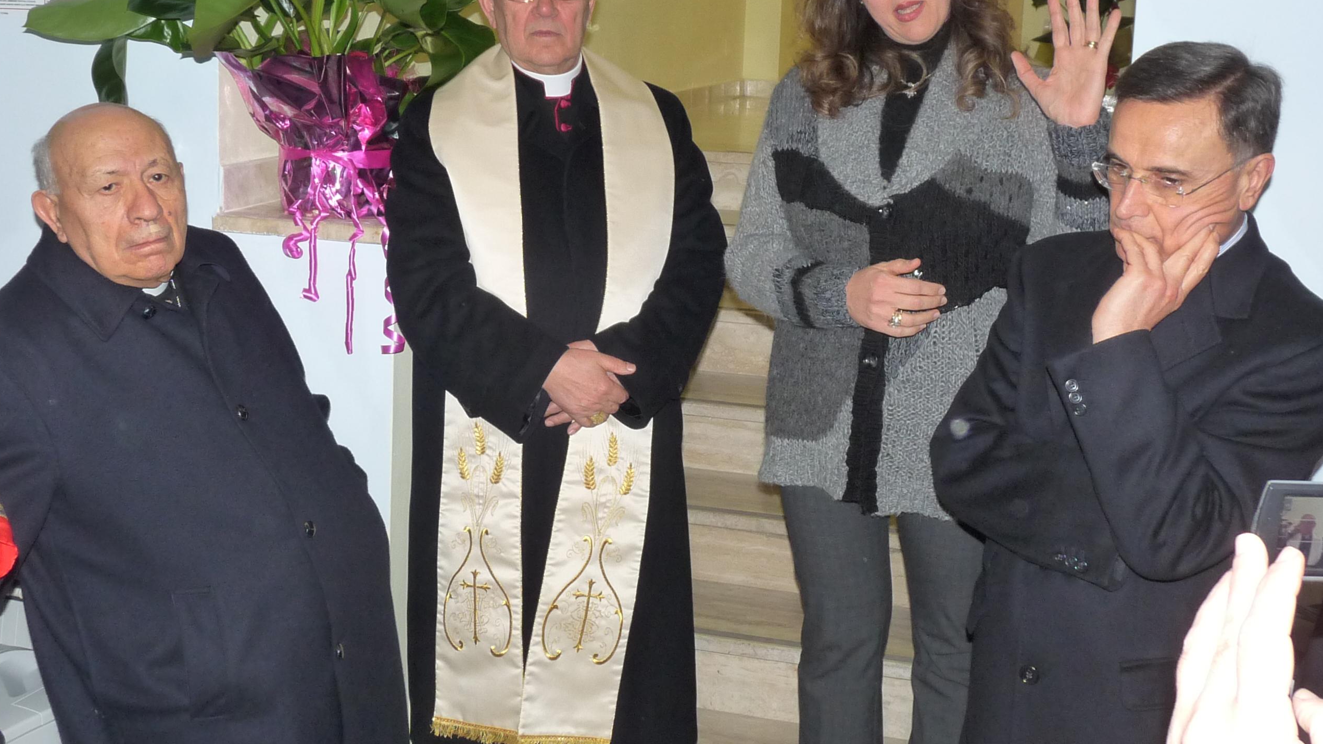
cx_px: 659
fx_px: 1579
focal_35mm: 45
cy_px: 269
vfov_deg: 26.4
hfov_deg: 45.5
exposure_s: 1/60
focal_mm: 5.1
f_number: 2.8
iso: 250
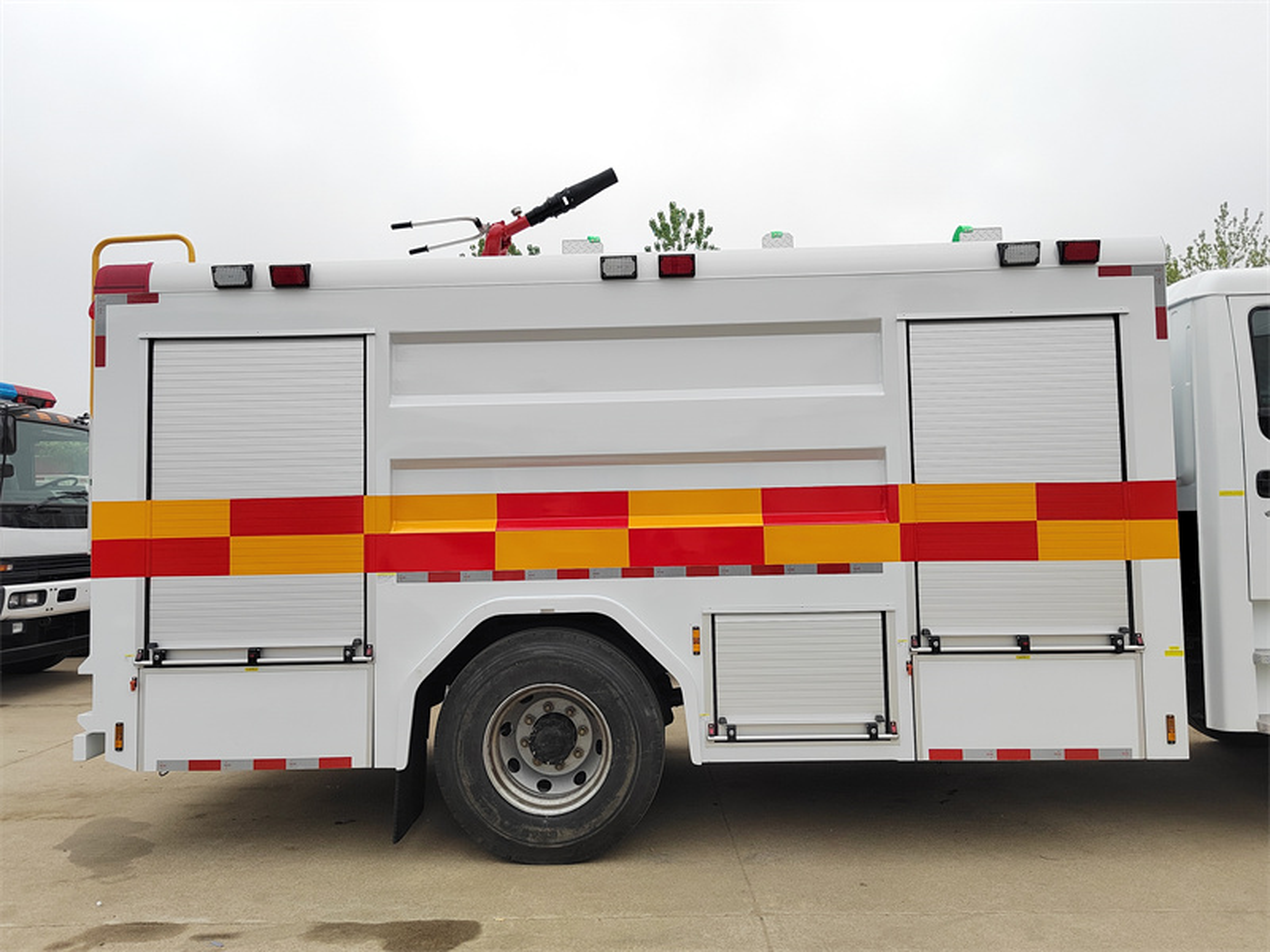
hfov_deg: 69.4
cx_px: 635
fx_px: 917
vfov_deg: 54.9
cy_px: 476
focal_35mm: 25
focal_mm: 5.52
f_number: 1.9
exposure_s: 1/1703
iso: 388
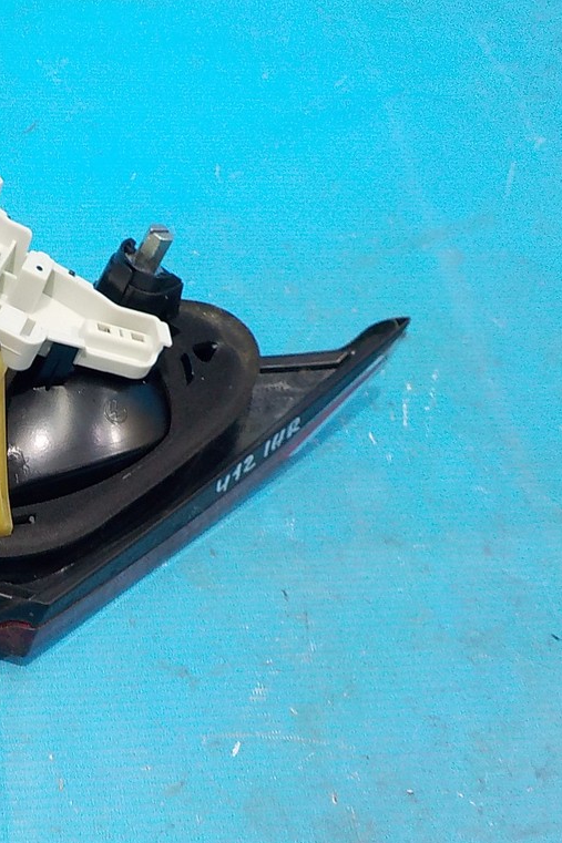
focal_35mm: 42
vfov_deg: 46.4
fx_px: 984
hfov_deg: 29.7
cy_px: 424
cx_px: -3
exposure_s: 1/30
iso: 250
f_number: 3.3
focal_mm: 4.1
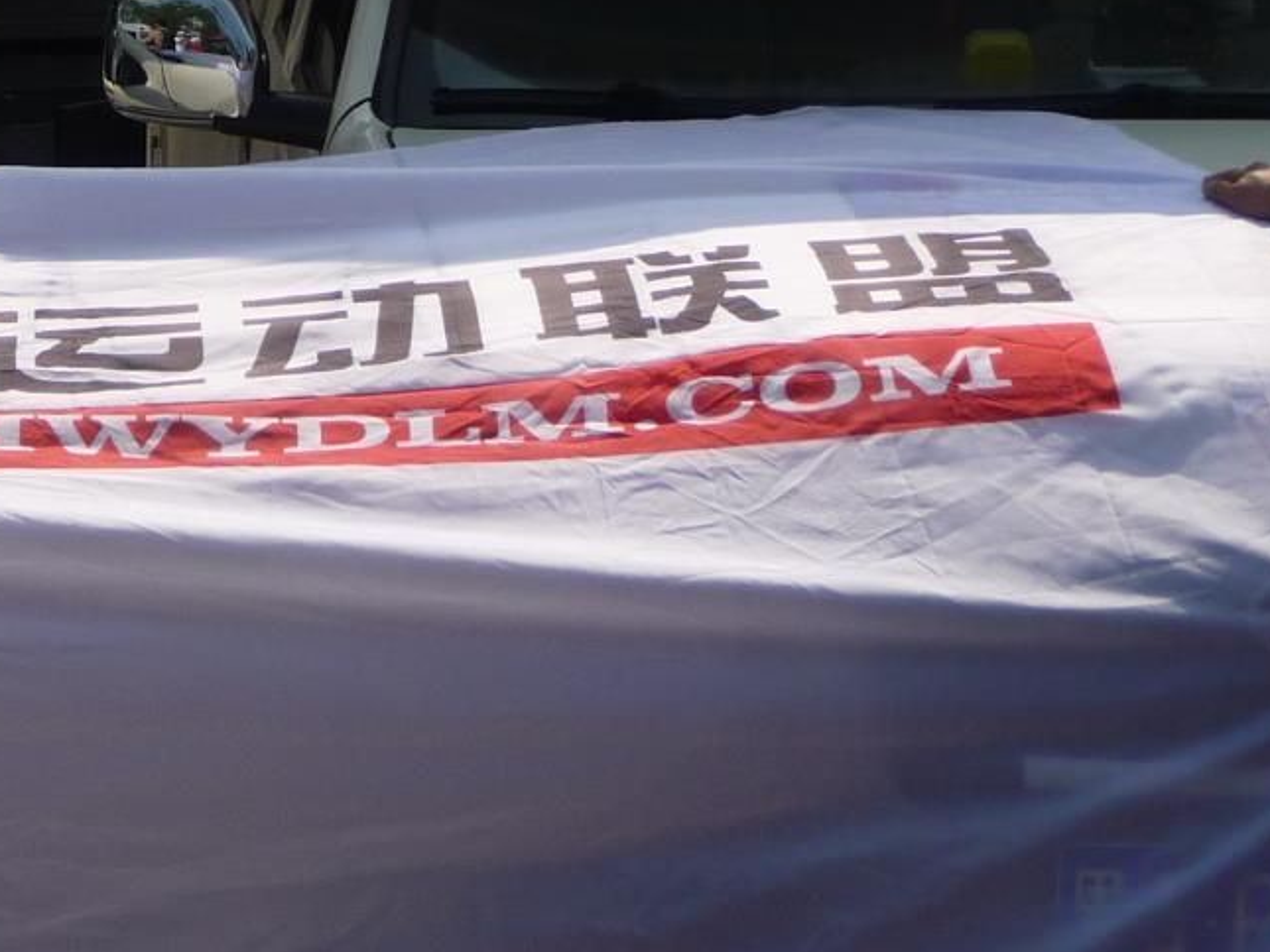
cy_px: 307
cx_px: -217
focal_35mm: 119
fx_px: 4367
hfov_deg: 16.0
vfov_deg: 12.4
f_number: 4.2
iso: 100
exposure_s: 1/1000
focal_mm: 8
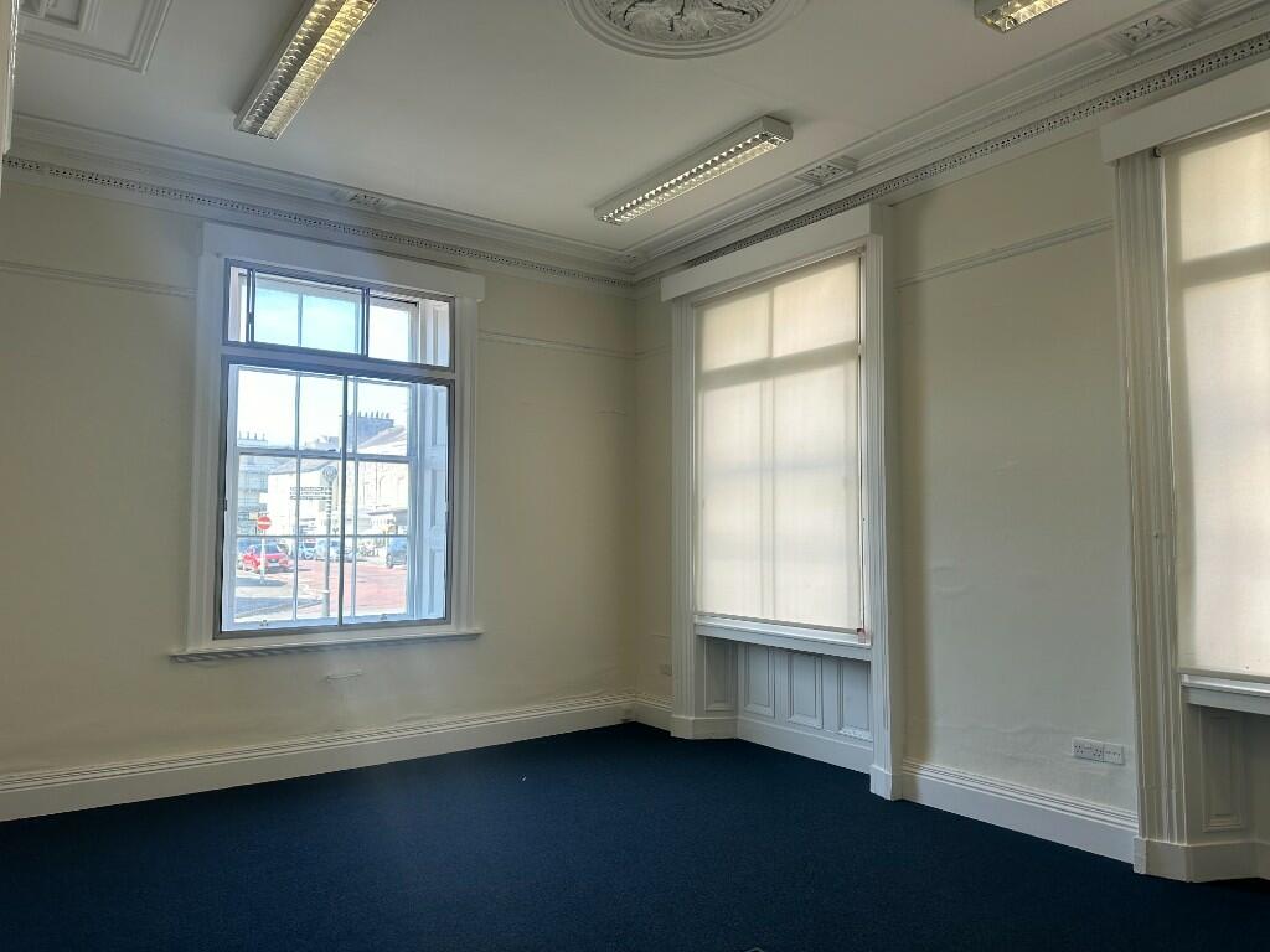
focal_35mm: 24
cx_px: 635
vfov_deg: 56.8
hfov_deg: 71.6
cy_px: 476
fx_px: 881
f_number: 1.78
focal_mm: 6.86
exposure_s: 1/196
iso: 64
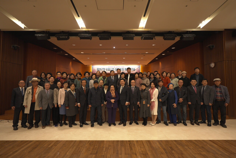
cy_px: 79
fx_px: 112
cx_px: 118
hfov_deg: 93.2
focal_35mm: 17
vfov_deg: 70.5
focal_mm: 17
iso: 1000
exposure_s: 1/60
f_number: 4
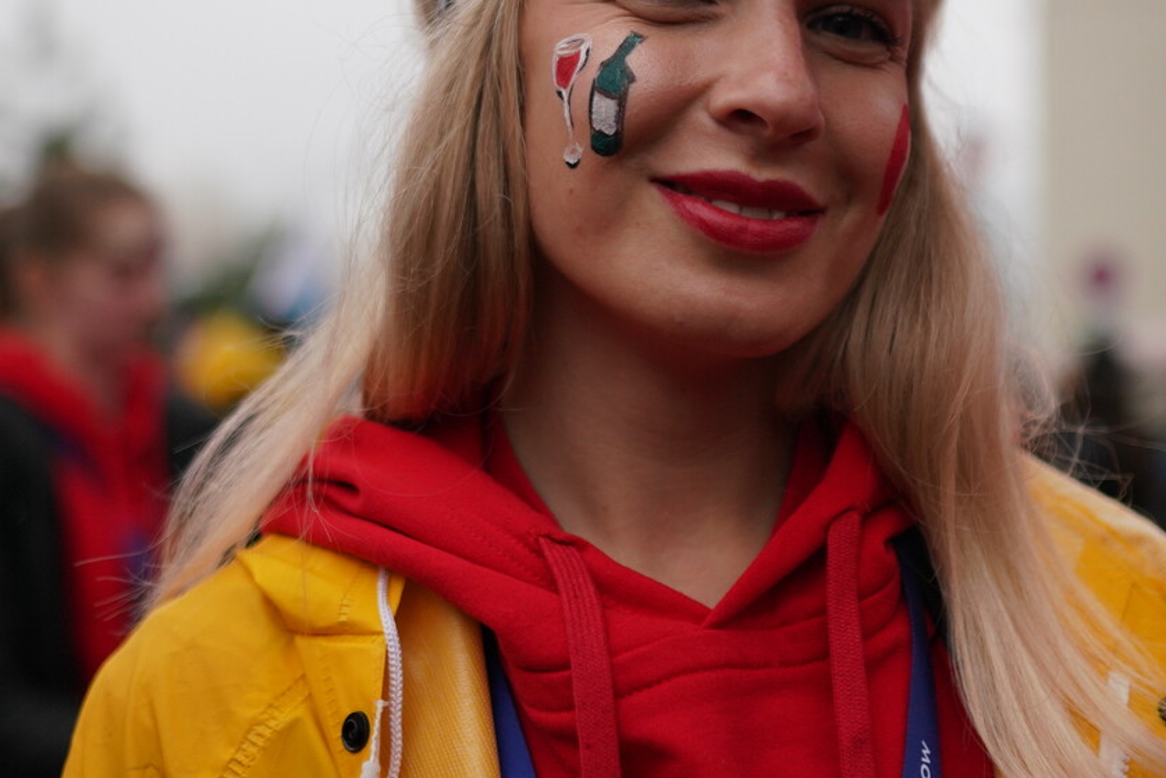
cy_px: 68
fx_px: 1782
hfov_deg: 36.1
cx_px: 693
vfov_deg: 23.9
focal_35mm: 55
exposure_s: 1/2500
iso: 500
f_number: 1.4
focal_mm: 24
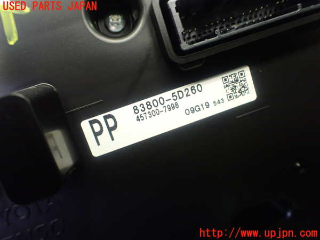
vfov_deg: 46.8
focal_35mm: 30
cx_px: 160
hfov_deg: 60.0
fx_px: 277
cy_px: 120
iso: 800
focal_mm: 5.4
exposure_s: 1/80
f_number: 2.3
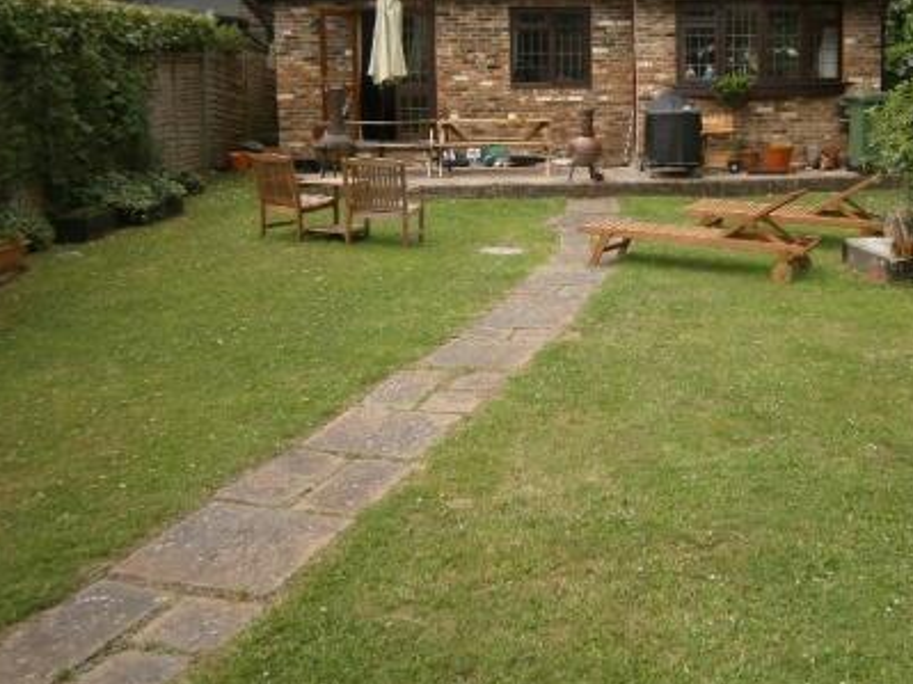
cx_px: 646
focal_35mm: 38
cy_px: 205
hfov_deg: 47.7
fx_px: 1002
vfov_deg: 37.1
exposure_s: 1/500
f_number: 2.8
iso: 80
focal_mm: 4.7
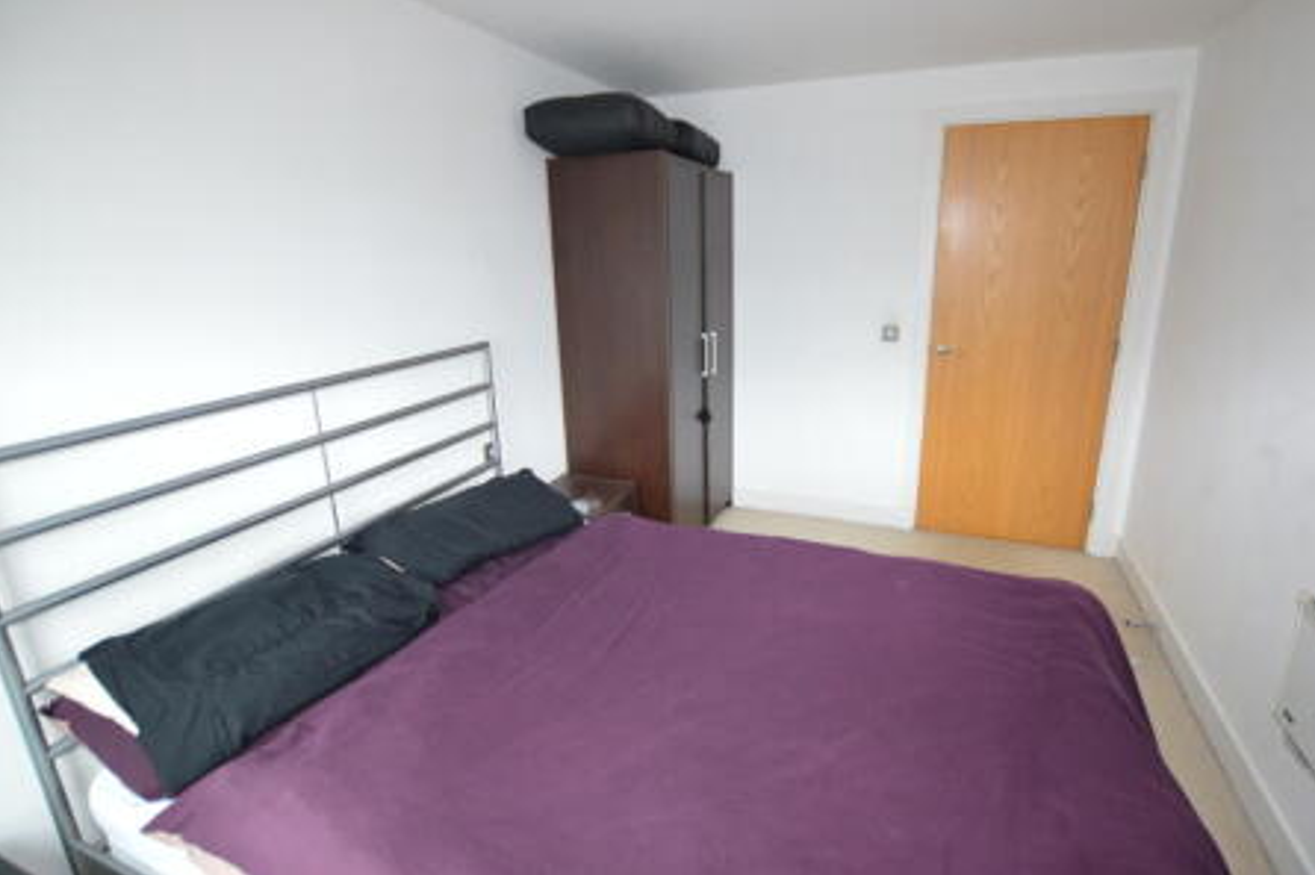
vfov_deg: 73.6
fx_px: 584
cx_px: 696
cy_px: 411
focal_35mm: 16
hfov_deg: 96.6
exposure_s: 1/60
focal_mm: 10
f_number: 3.5
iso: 640
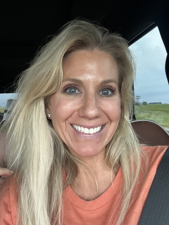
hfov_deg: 46.8
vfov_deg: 60.0
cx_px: 84
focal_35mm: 30
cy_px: 112
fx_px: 195
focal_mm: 2.71
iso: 200
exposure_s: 1/60
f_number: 2.2
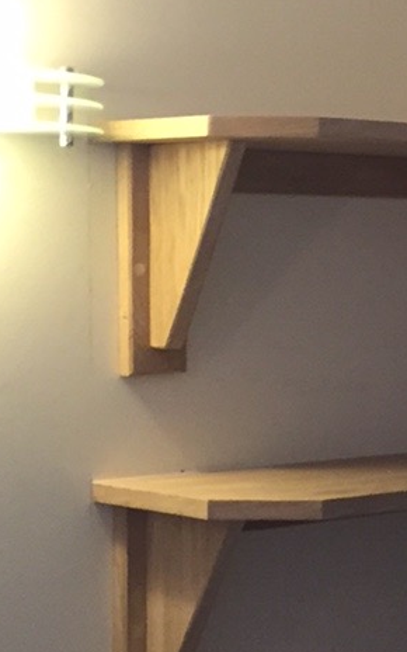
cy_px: 300
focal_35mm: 106
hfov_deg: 11.4
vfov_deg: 19.6
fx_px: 1881
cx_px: 745
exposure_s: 1/33
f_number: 2.2
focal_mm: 4.15
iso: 160
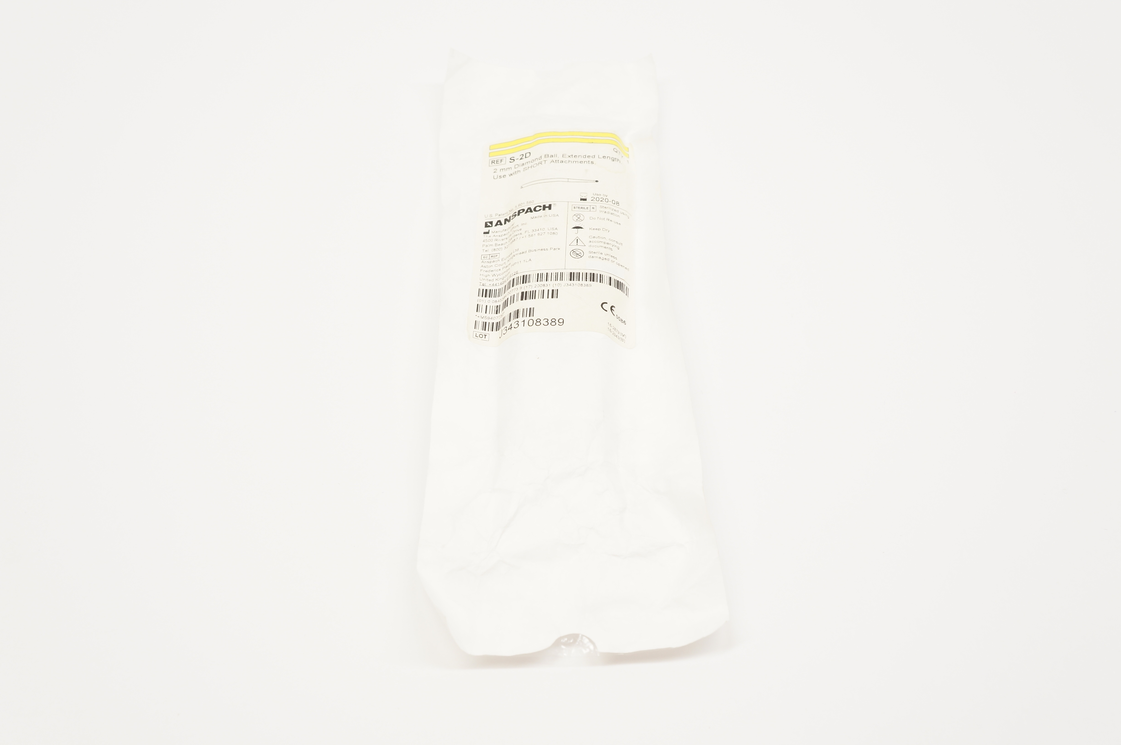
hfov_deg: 51.3
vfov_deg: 35.4
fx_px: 1166
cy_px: 372
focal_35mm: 38
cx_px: 560
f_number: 6.3
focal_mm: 25
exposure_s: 1/50
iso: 400
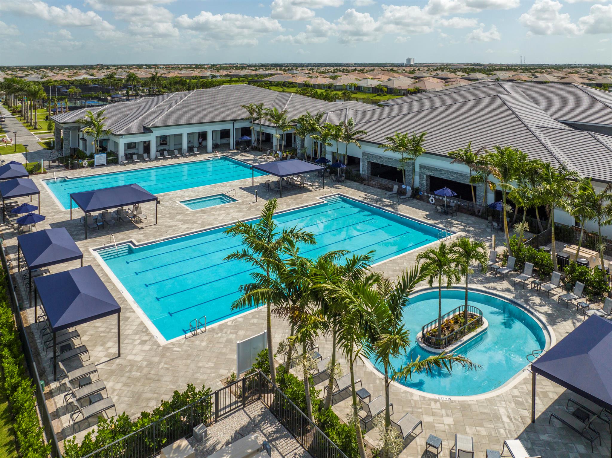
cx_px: 306
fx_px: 424
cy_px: 229
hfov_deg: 71.6
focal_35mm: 24
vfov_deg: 56.8
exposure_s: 1/3200
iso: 100
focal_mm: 12.29
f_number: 2.8
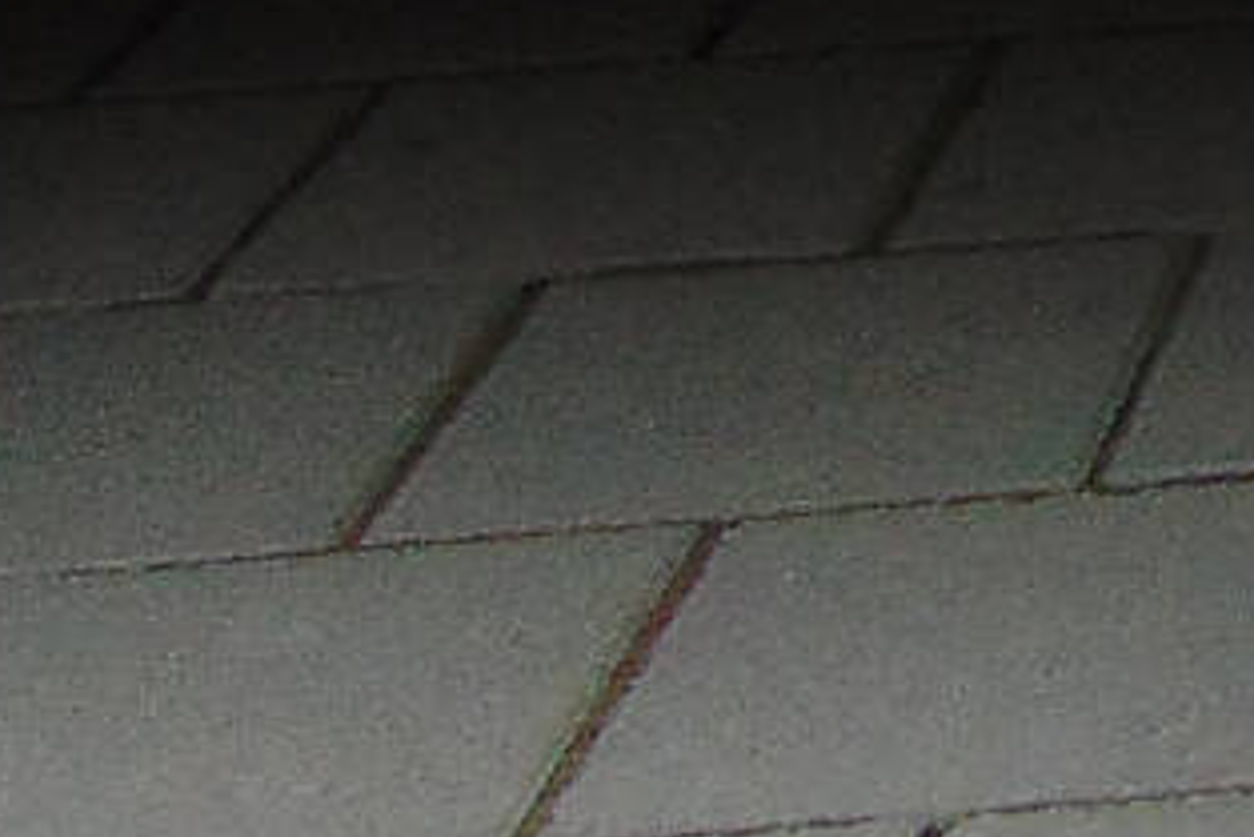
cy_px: -1053
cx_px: 3405
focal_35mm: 166
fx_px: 5785
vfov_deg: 7.8
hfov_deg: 10.1
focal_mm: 4.5
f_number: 3
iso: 100
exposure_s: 1/400
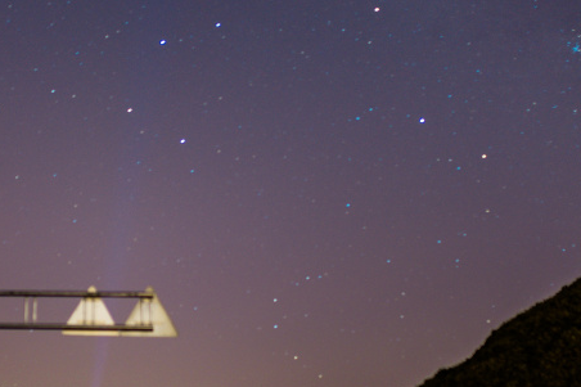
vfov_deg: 14.7
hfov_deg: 21.7
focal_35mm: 93
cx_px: 129
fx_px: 1500
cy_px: 268
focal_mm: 35
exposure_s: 25
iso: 100
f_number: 1.4
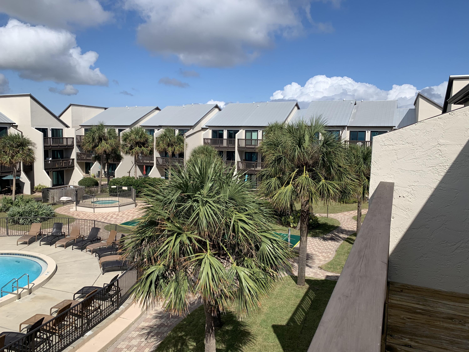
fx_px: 352
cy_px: 176
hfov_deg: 67.3
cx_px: 234
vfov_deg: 53.1
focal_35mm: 26
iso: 25
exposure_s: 1/3937
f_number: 1.8
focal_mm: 4.25
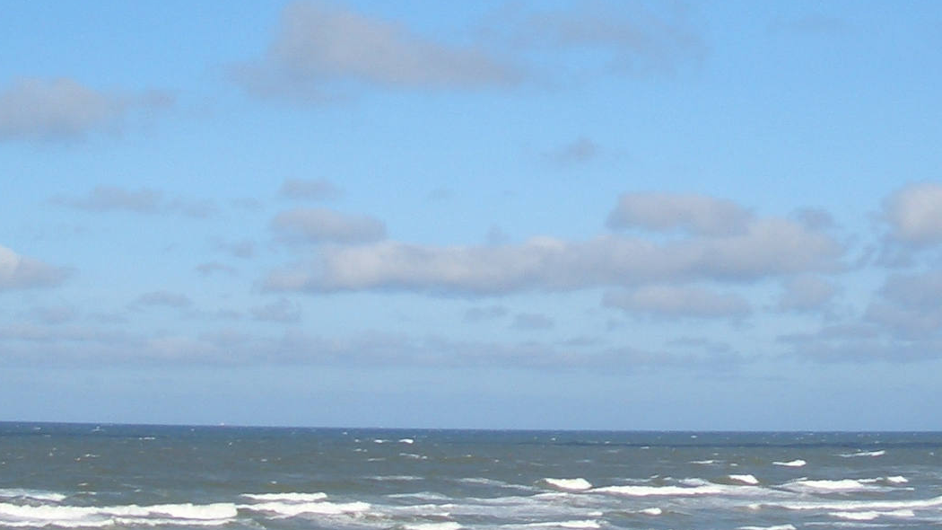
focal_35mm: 93
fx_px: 2322
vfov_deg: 12.8
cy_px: -40
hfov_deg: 22.9
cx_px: 605
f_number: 4.3
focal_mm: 5.8
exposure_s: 1/640
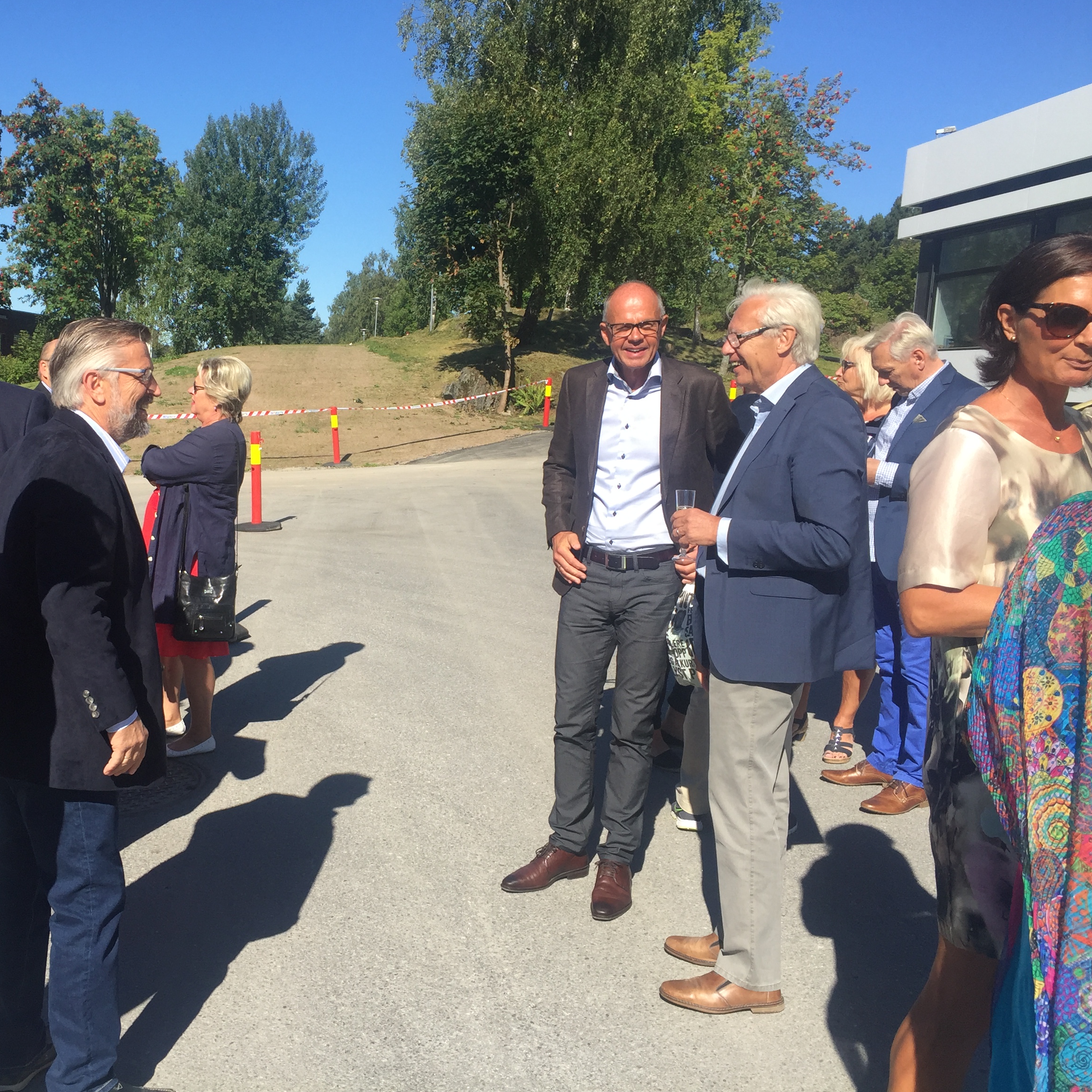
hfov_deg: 45.1
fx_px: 1285
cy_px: 518
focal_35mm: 36
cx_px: 328
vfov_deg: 46.0
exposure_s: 1/1412
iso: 32
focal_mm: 4.15
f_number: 2.2
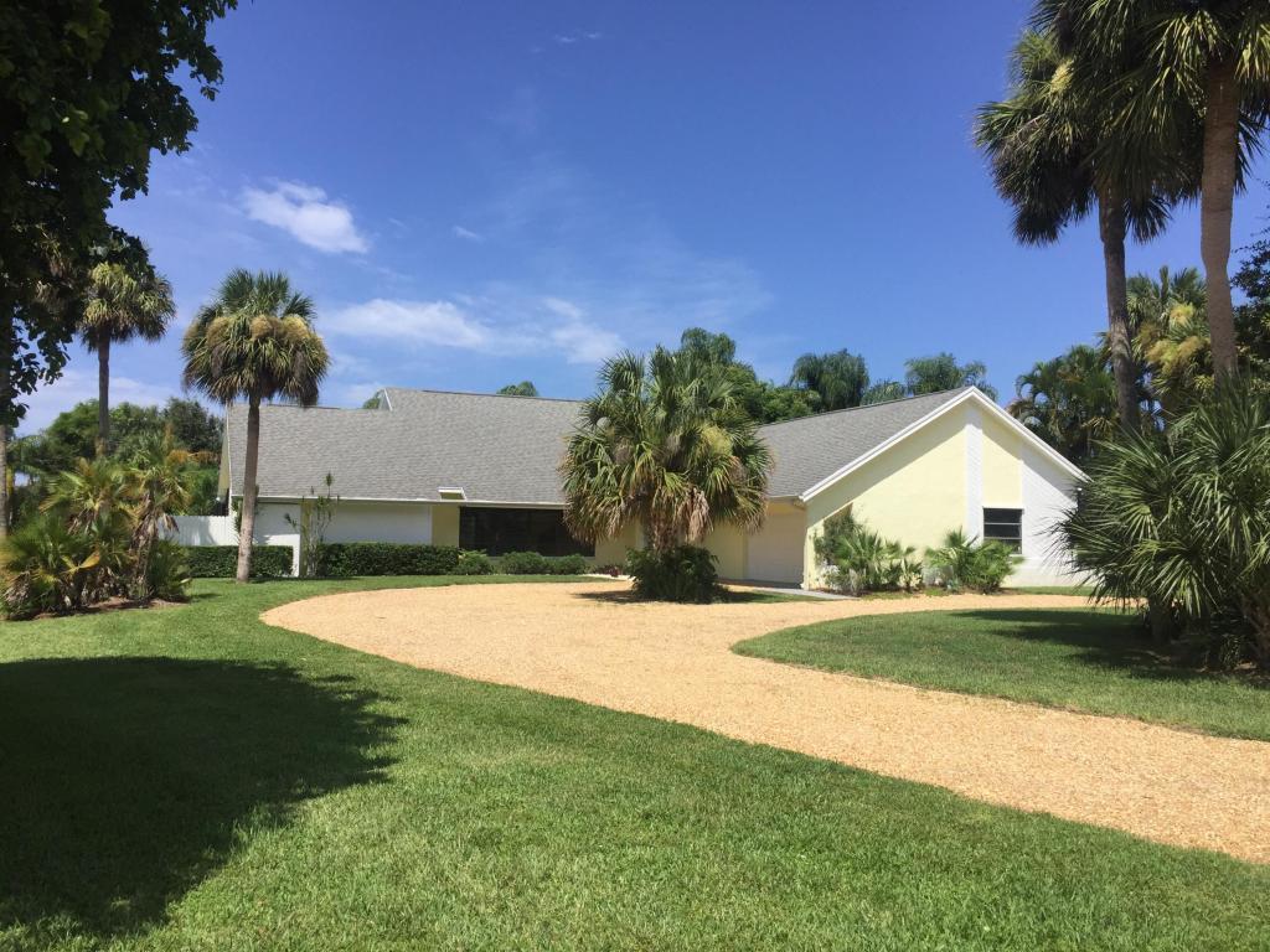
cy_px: 476
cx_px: 635
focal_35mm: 29
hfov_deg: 61.7
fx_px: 1064
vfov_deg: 48.2
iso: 32
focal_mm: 4.15
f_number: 2.2
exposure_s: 1/2825
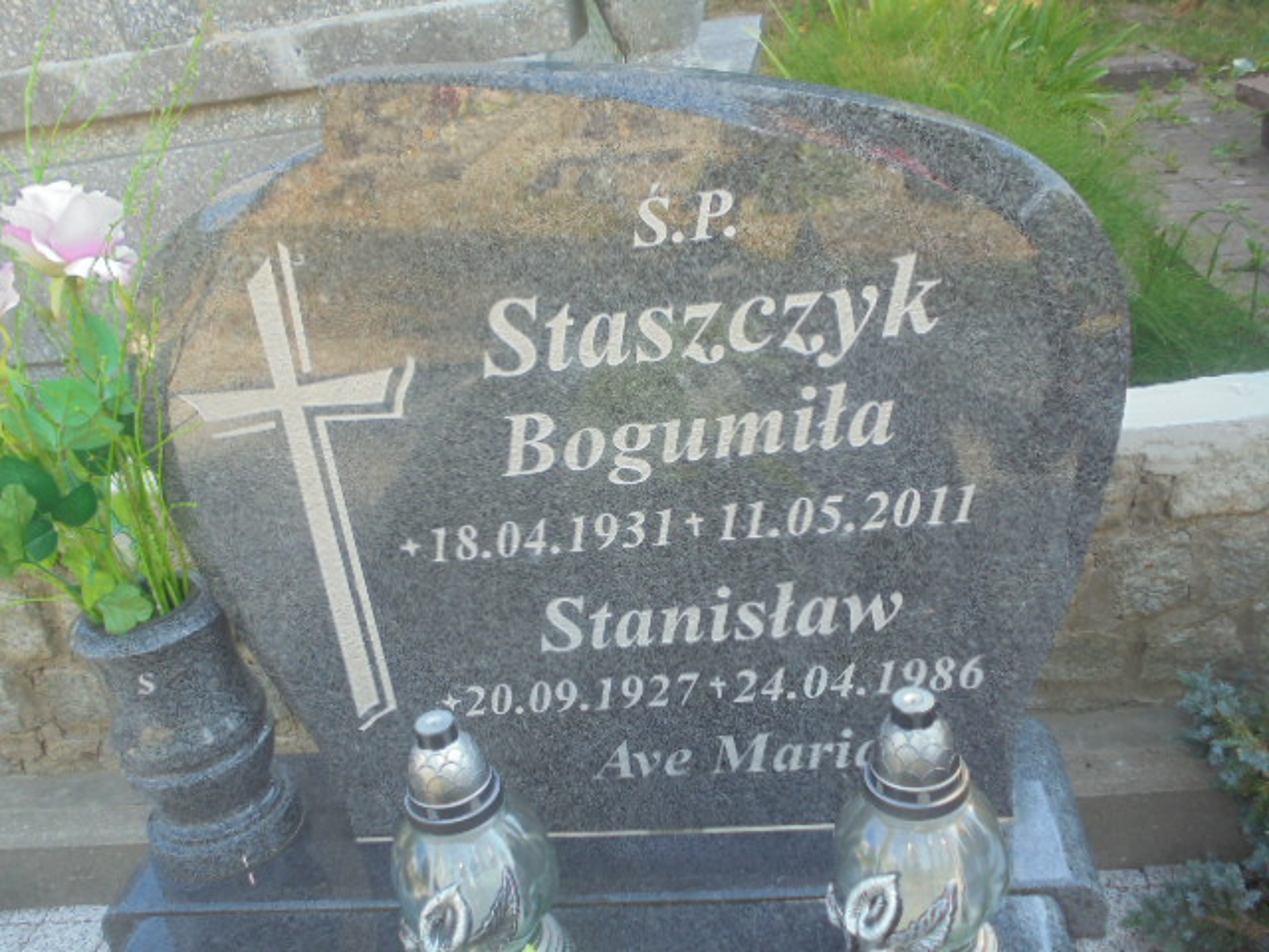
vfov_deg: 41.8
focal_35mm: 34
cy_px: 476
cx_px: 634
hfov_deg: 54.0
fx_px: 1246
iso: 100
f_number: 4
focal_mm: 6.1
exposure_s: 1/80
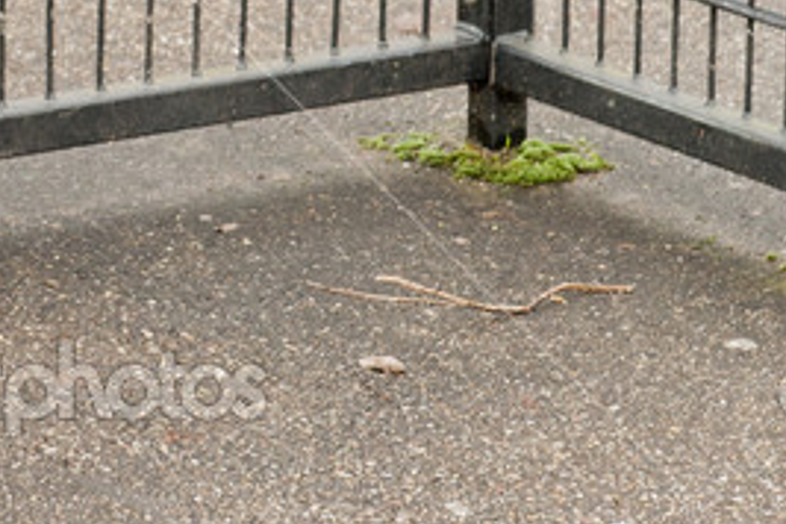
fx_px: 5851
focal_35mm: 268
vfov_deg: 5.1
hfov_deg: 7.7
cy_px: -199
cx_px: -4
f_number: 5.6
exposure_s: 1/100
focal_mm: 70
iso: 800
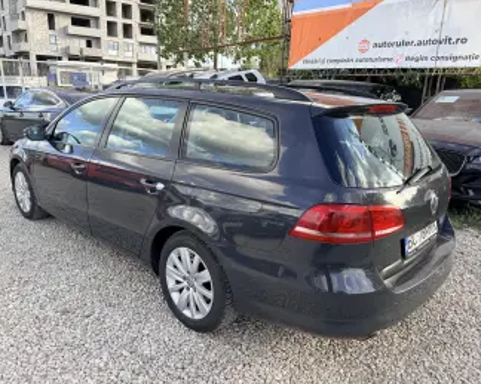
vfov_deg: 54.9
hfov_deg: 66.0
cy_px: 199
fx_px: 370
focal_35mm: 26
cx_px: 232
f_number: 1.78
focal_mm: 6.76
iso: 100
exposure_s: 1/868
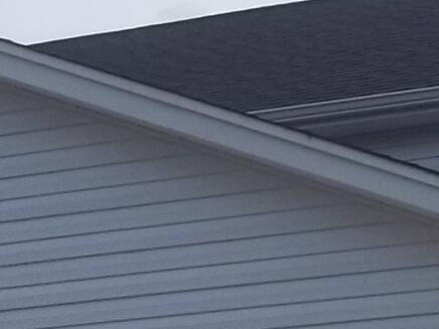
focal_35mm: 220
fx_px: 2790
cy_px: 357
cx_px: 85
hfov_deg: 9.0
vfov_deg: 6.7
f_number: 2.9
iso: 64
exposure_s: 1/60
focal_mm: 5.7
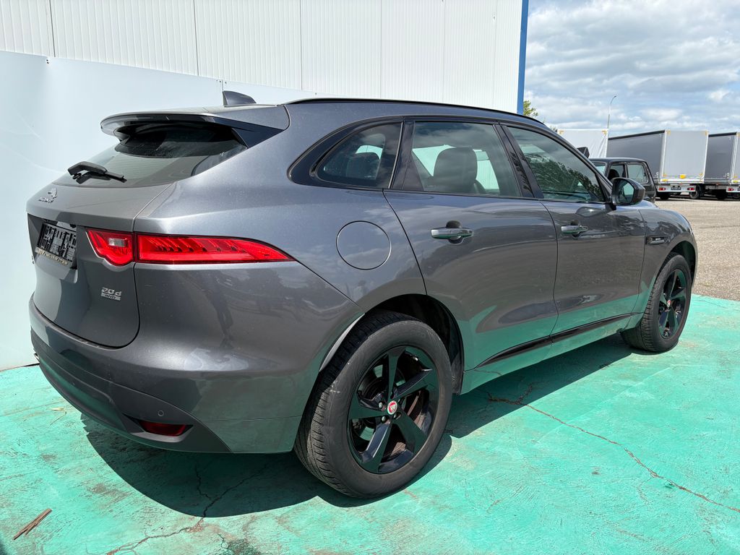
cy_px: 278
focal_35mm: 26
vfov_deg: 53.1
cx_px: 370
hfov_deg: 67.3
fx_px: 556
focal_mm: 5.96
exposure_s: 1/2985
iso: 50
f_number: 1.6
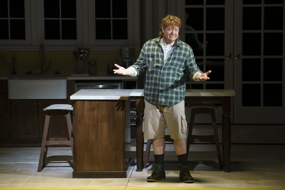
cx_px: 142
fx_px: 1084
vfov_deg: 10.0
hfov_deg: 15.0
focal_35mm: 137
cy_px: 95
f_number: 5.6
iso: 1600
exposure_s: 1/250
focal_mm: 137
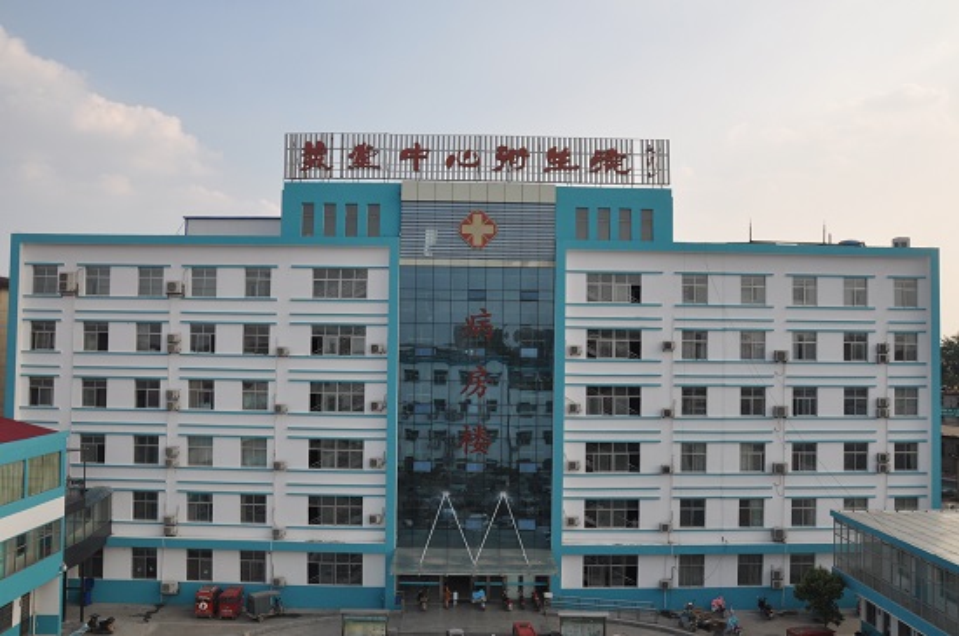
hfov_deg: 67.5
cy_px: 318
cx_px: 480
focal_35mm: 27
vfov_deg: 47.8
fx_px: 718
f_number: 11
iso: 200
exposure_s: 1/200
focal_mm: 18
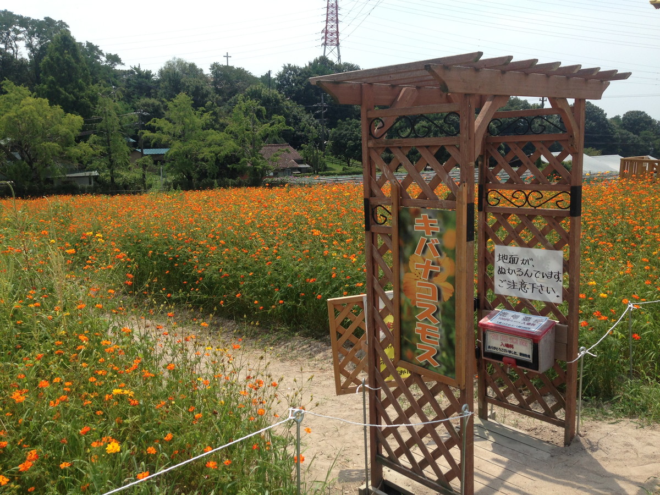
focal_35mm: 33
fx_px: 629
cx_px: 330
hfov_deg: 55.4
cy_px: 248
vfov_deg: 42.9
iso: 50
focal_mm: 4.12
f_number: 2.4
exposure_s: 1/1355
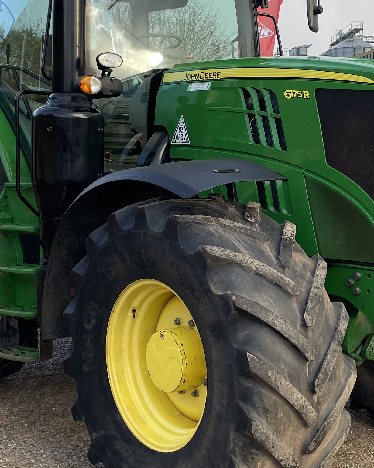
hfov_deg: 25.8
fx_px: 816
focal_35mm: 59
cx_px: 200
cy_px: 184
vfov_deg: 31.9
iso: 32
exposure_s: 1/315
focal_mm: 4.2
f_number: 1.6
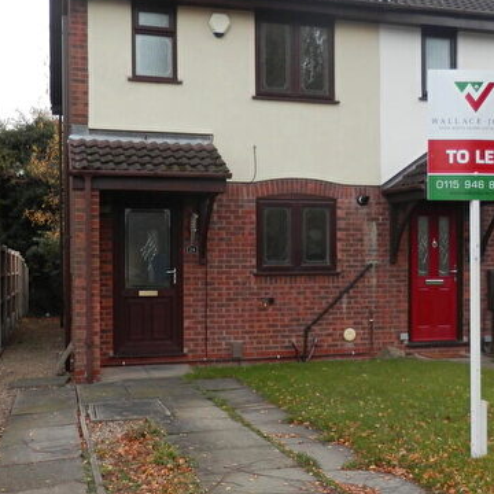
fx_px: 694
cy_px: 263
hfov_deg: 39.2
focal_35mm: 43
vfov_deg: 39.2
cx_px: 254
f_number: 3
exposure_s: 1/250
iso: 80
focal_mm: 4.5
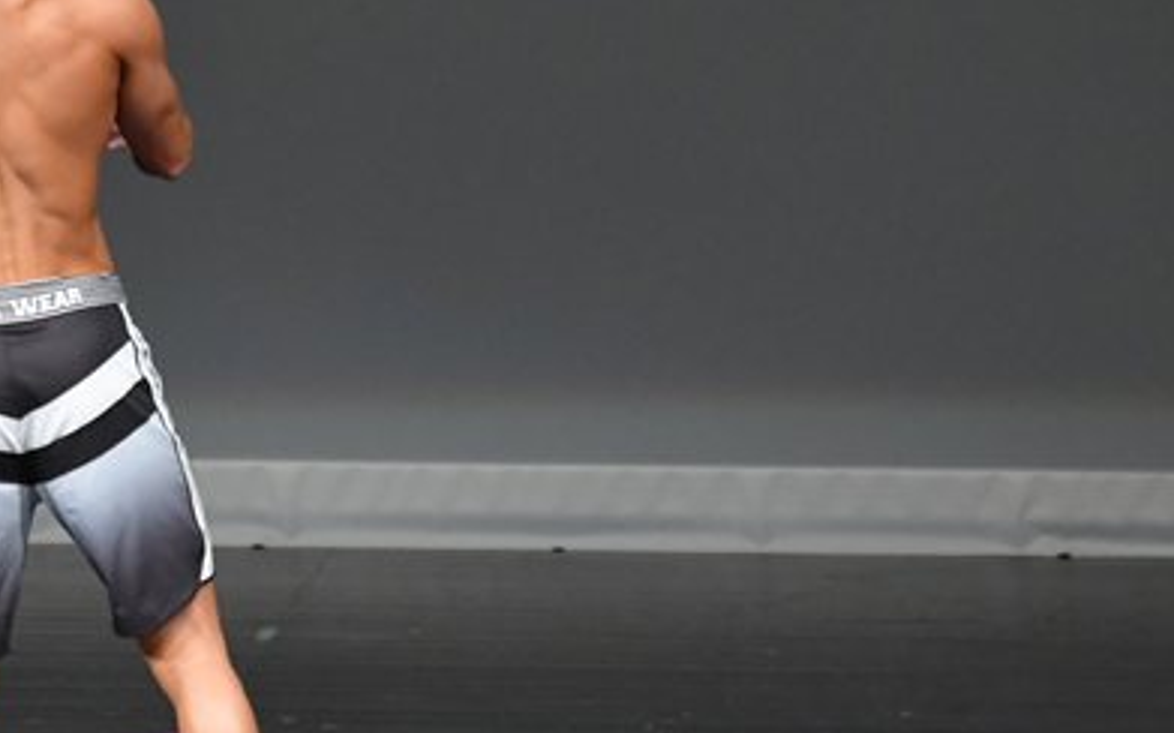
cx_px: 131
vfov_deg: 1.9
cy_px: 382
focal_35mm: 697
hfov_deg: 3.0
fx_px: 22291
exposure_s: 1/400
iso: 4000
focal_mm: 230
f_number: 5.6
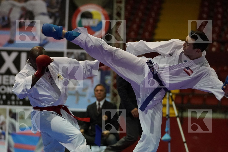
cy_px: 76
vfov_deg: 7.6
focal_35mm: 180
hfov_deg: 11.4
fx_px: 1140
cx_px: 114
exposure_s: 1/800
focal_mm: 120
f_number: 2.8
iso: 6400
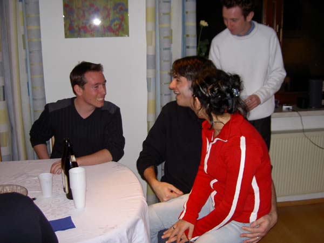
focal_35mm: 39
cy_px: 122
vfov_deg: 36.8
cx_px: 162
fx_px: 365
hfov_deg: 47.9
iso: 100
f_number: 2.8
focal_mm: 8
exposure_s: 1/59.5
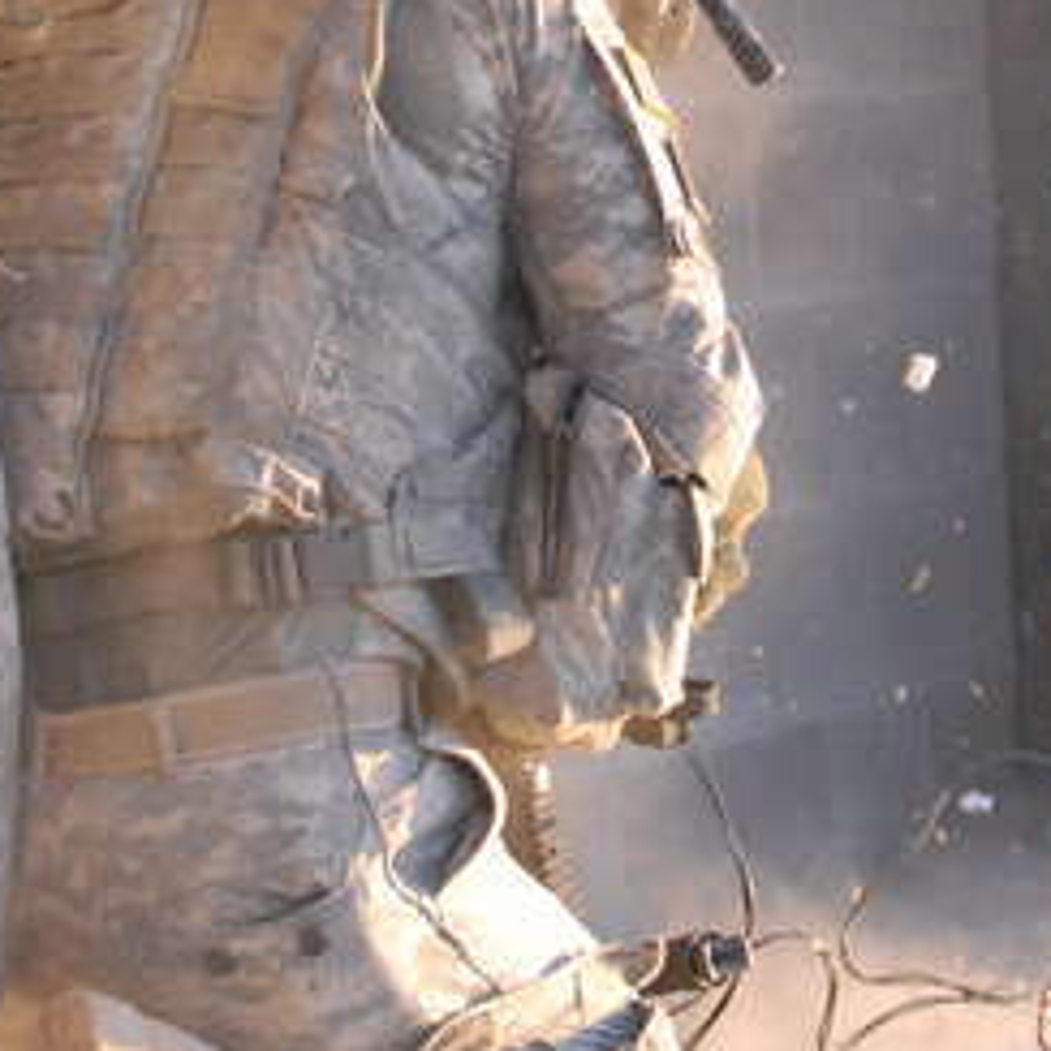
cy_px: 9
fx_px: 10065
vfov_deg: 6.0
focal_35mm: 293
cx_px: 625
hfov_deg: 6.0
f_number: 2.8
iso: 1600
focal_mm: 70
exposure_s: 1/1000
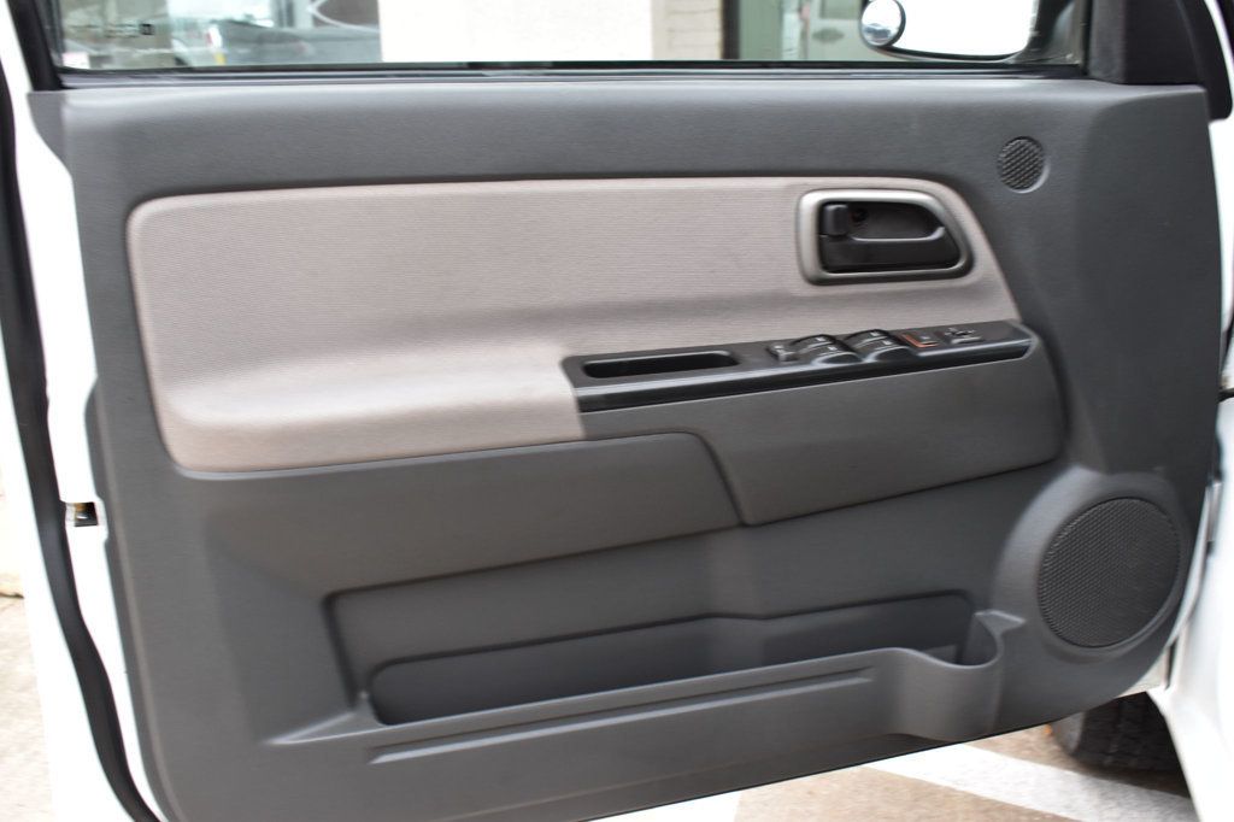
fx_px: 1234
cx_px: 617
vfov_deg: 36.8
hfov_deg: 53.1
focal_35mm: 36
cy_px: 411
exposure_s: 1/30
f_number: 7.1
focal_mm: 24
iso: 400
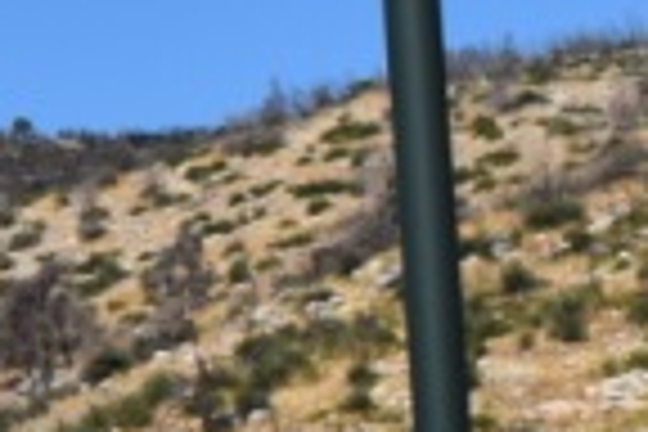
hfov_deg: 7.7
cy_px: 578
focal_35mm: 245
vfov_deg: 5.6
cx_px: -1035
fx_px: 4401
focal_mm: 23
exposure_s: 1/400
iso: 100
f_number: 10
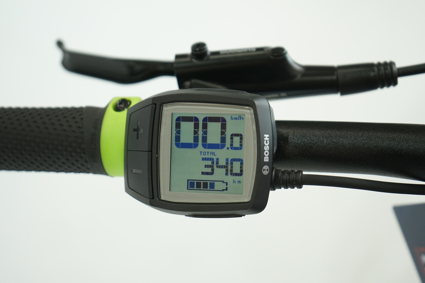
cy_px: 142
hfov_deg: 28.8
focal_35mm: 70
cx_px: 212
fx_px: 826
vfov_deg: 19.5
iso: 1600
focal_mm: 70
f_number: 5.6
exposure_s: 1/200
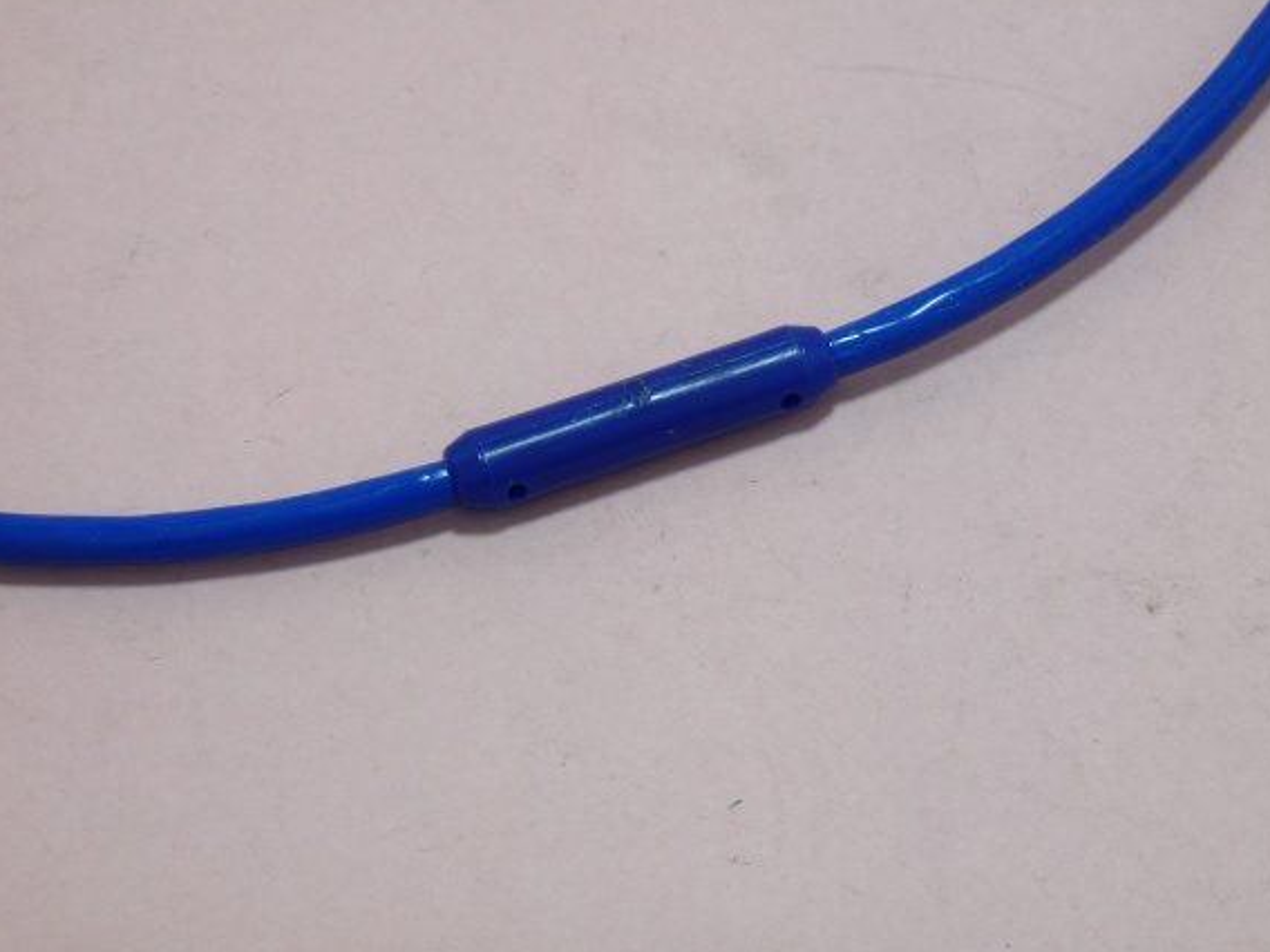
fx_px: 5870
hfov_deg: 12.3
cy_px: 438
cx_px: 655
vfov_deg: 9.3
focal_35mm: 160
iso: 125
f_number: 3.6
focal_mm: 25.2
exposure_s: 1/50
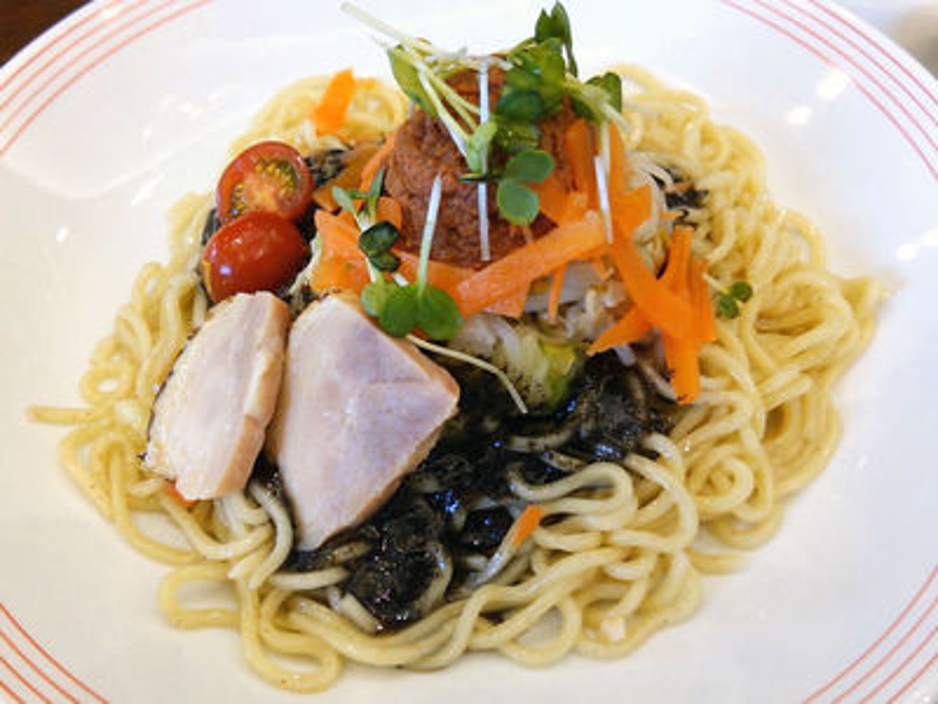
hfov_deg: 60.0
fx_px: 813
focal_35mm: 30
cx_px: 469
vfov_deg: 46.8
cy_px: 352
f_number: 1.94
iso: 80
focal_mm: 4.06
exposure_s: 1/59
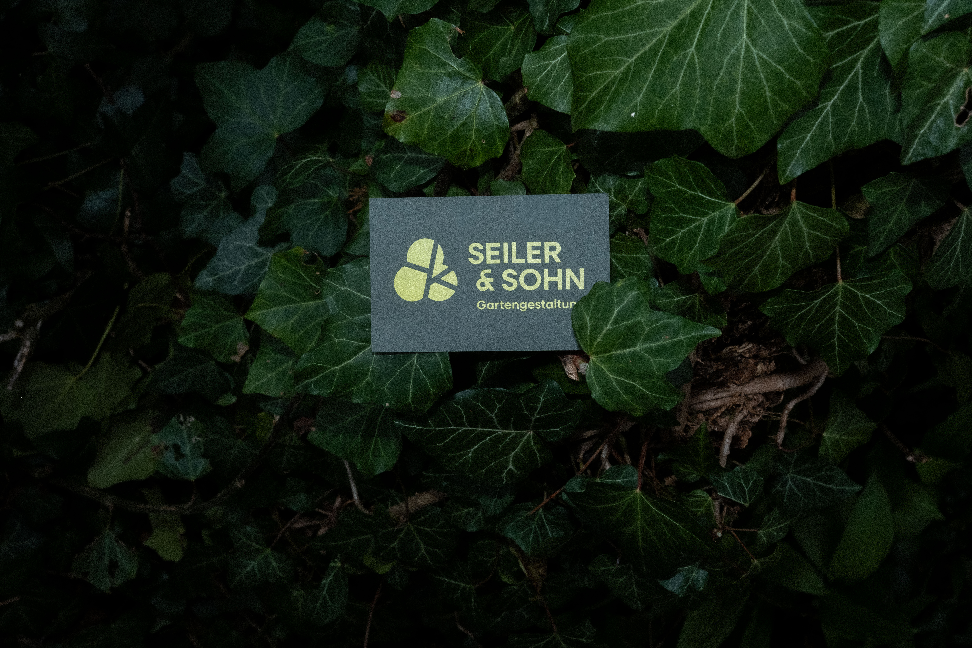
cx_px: 486
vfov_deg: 32.6
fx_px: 1107
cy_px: 324
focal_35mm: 41
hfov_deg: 47.4
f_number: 11
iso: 800
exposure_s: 1/60
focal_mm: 27
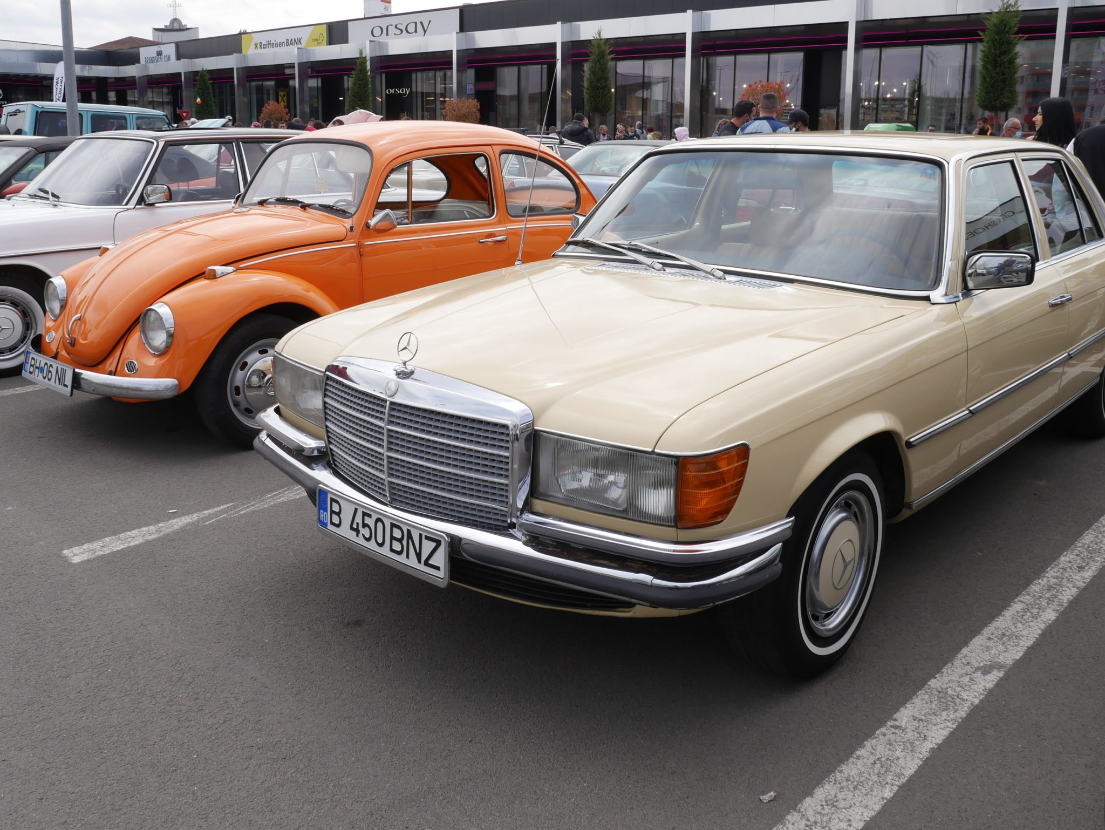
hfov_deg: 59.9
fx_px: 958
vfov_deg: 46.6
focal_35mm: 30
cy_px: 331
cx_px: 560
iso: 200
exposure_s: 1/400
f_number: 7.1
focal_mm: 12
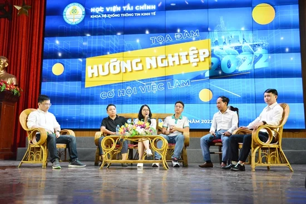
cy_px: 102
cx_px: 153
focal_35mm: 34
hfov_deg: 55.1
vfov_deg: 38.4
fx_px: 293
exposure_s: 1/640
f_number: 3.8
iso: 3200
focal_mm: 23
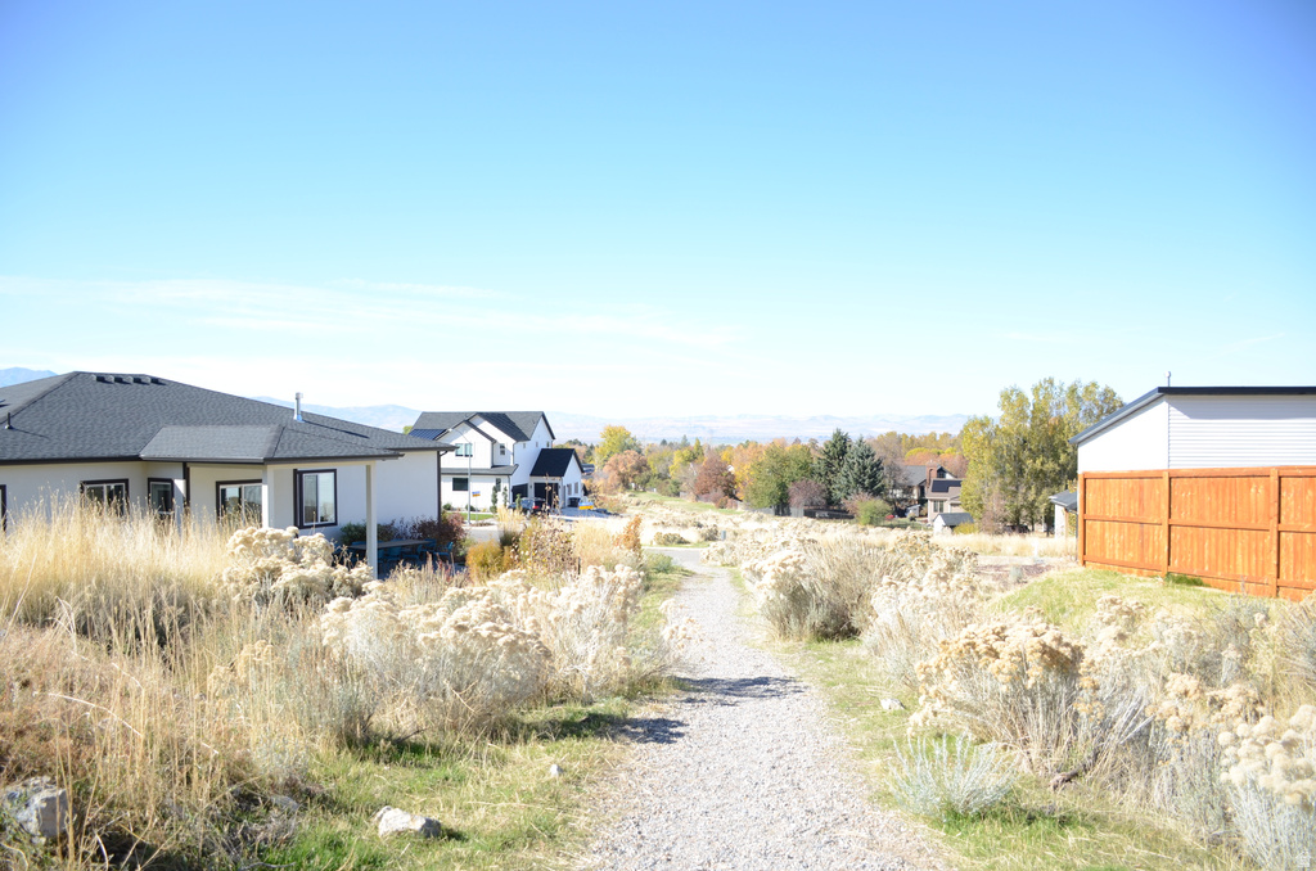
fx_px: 985
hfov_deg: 67.5
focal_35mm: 27
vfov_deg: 47.7
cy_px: 436
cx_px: 658
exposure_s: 1/400
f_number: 3.5
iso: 100
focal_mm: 18
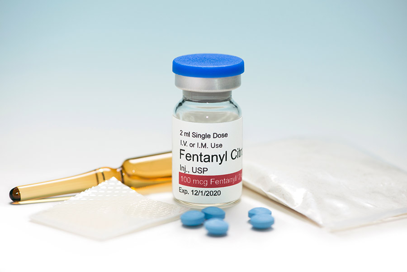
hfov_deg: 19.5
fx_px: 1187
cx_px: 204
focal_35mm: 105
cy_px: 136
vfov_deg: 13.0
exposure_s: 1/250
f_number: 5.6
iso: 200
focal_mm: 105
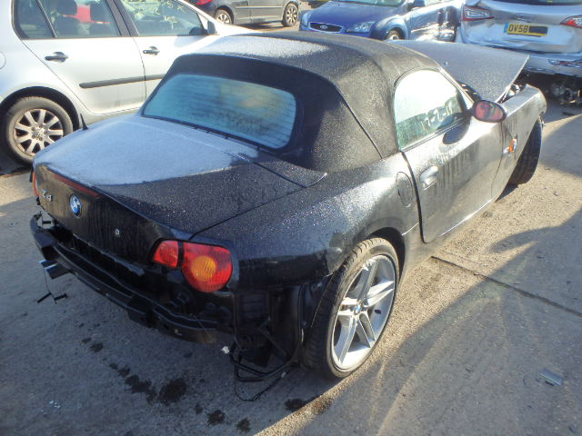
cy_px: 218
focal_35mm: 28
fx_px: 471
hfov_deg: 63.4
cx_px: 291
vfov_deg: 49.7
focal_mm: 5
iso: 125
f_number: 3.9
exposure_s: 1/320
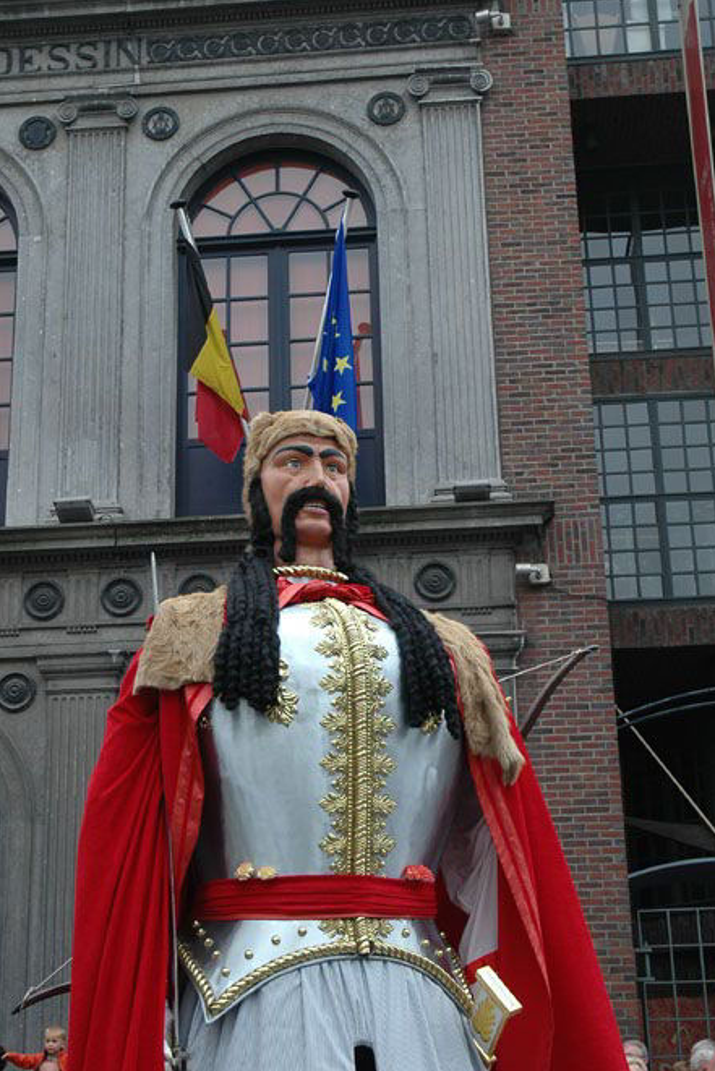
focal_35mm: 53
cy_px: 619
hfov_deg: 25.7
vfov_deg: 37.7
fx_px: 1566
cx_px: 324
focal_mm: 29
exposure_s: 1/500
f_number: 4
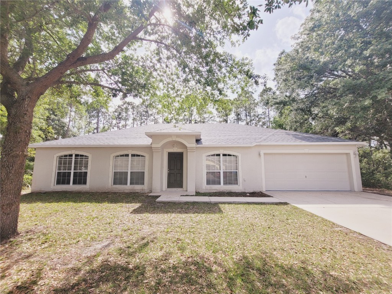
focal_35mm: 13
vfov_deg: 89.9
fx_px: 147
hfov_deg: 106.2
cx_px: 196
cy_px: 147
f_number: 2.2
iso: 64
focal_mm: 2.2
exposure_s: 1/1055
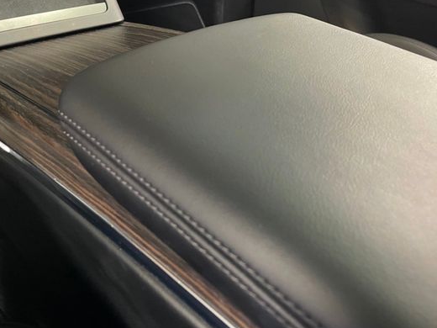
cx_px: 249
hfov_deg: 56.6
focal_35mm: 32
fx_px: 404
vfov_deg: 44.1
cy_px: 143
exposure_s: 1/30
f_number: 1.6
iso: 500
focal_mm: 4.2
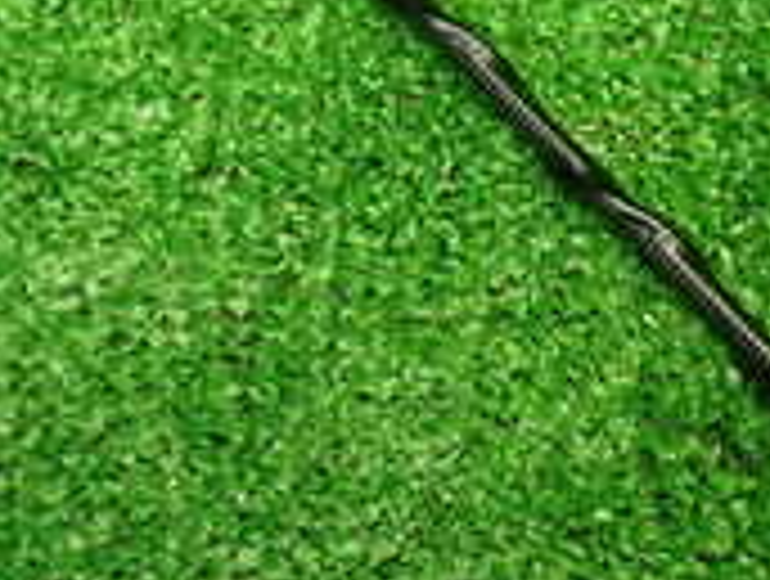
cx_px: 477
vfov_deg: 14.0
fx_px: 2341
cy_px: 63
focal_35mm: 105
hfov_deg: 18.7
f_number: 2.3
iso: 200
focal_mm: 5.4
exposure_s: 1/50
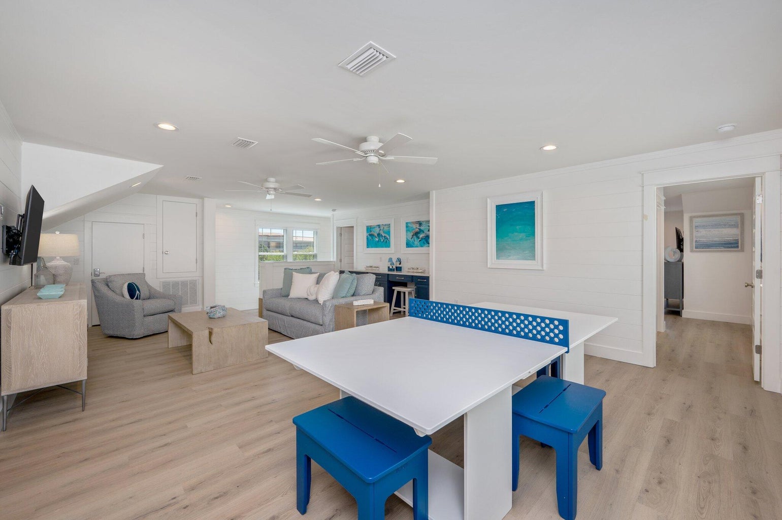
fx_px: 315
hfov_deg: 102.3
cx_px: 391
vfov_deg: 79.1
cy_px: 260
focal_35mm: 14
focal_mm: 14.5
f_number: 9
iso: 160
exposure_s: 1/30
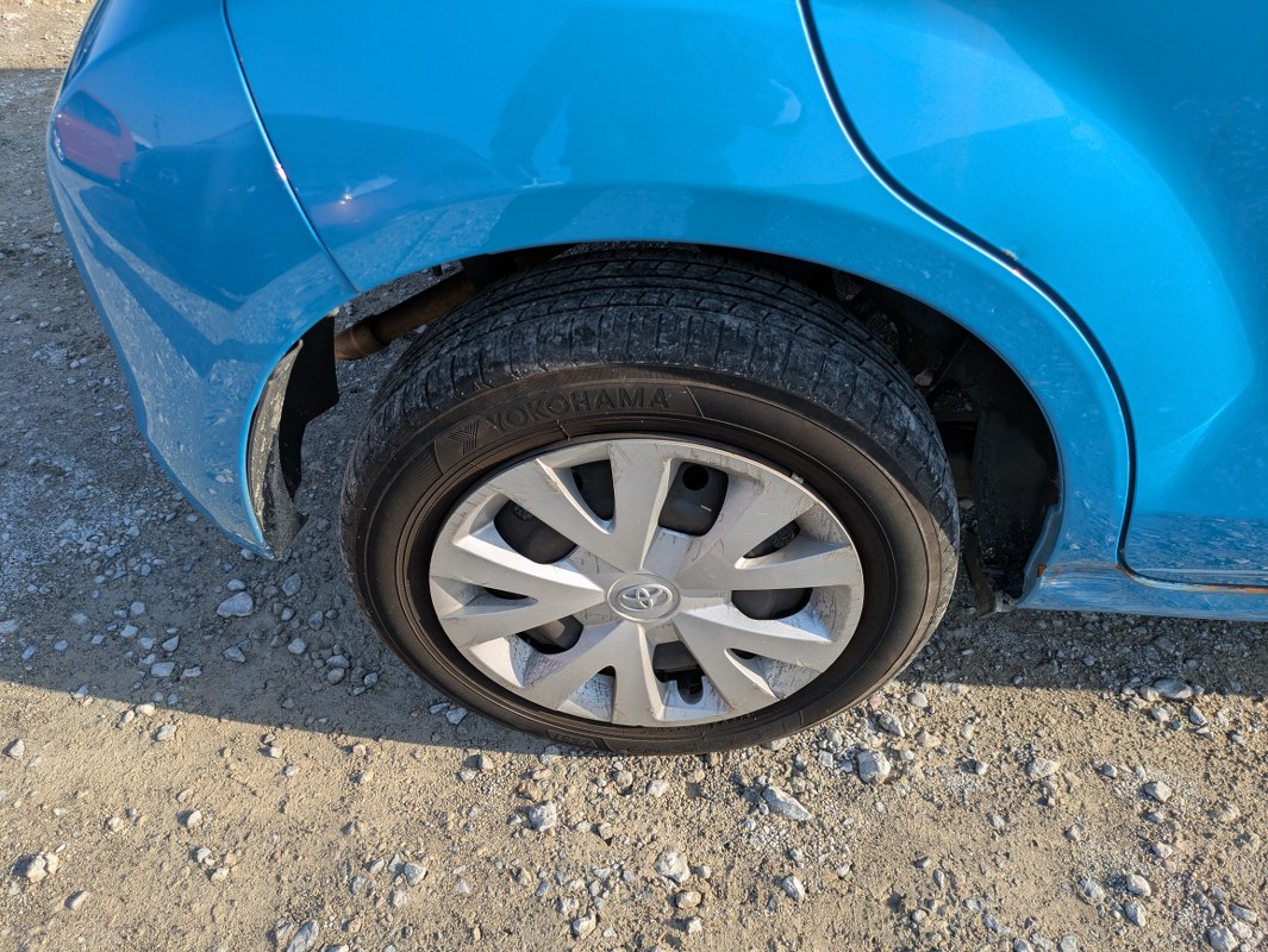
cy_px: 476
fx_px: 916
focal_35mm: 25
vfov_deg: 54.9
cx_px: 634
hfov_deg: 69.4
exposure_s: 1/1001
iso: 49
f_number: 1.89
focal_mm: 5.43
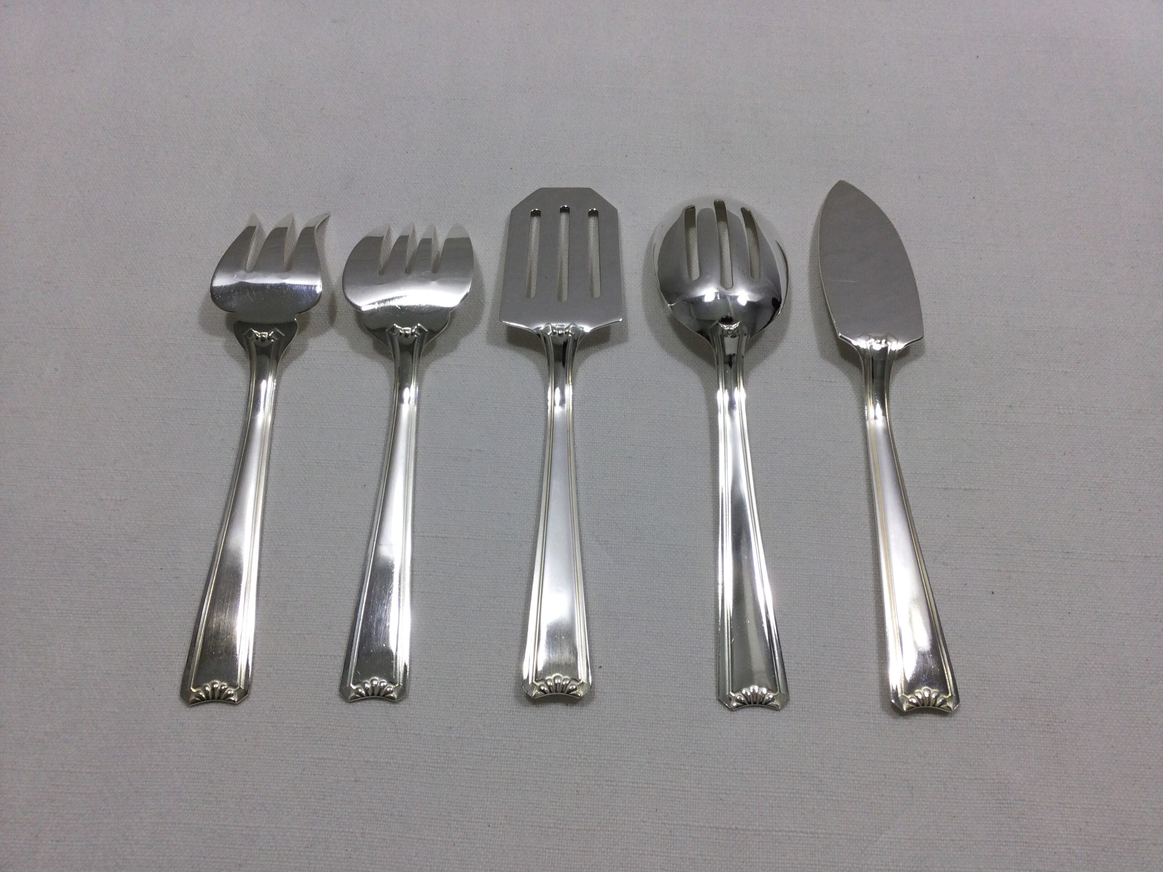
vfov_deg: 45.4
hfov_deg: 58.4
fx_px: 1042
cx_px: 582
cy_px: 436
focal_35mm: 31
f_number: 2.4
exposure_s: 1/100
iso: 32
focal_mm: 3.3
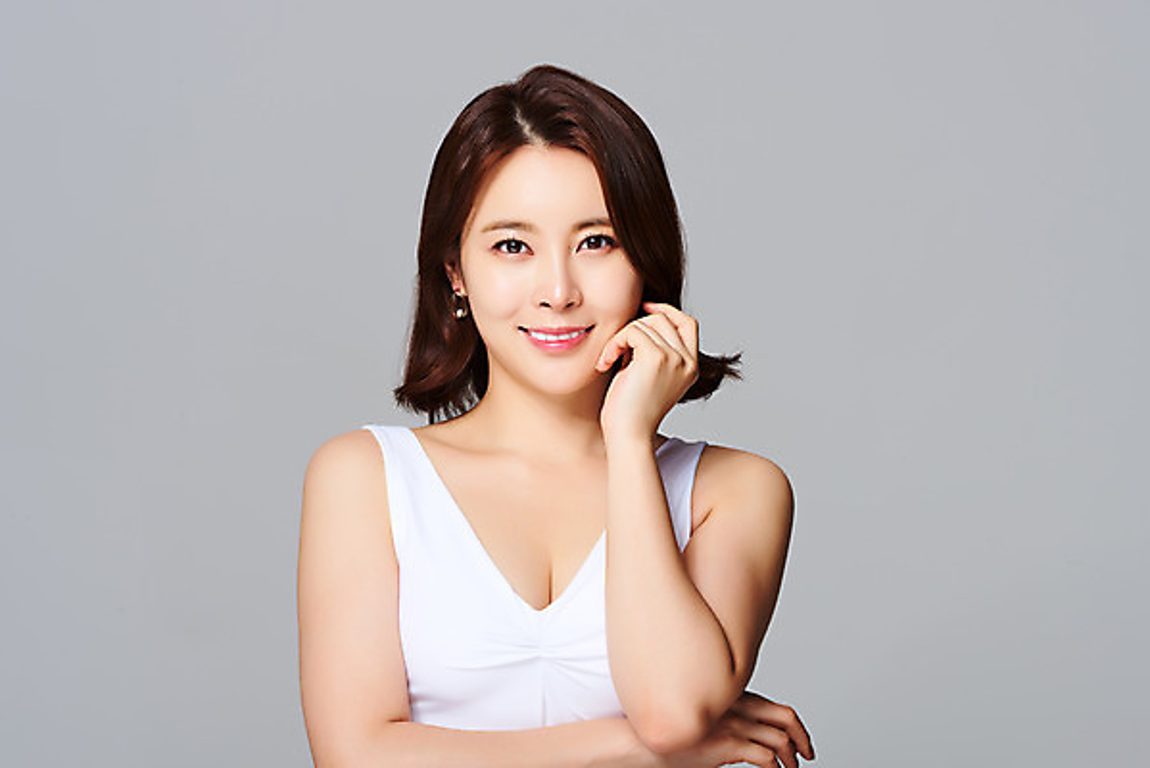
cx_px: 575
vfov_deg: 13.1
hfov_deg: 19.4
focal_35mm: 105
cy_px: 384
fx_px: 3356
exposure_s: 1/125
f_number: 16
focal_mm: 105
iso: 64
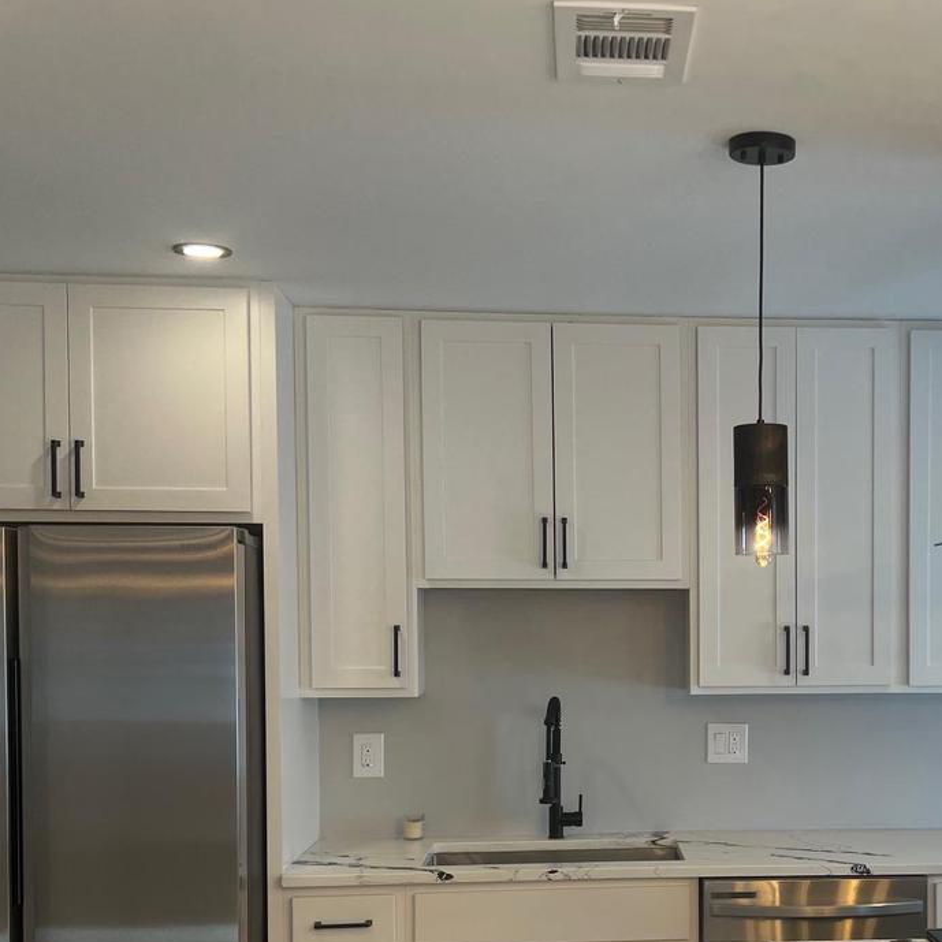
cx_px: 731
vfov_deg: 34.9
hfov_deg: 34.4
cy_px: 649
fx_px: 1478
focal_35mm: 48
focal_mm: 5.7
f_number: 1.5
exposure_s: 1/123
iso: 32
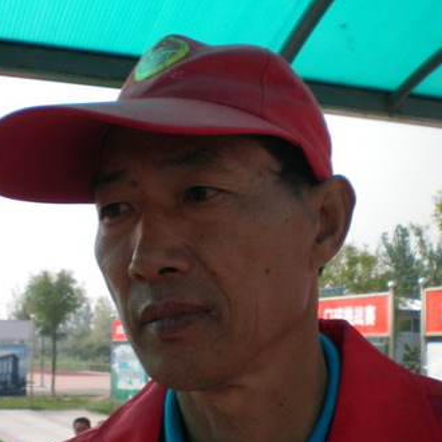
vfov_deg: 28.1
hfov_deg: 28.2
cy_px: 257
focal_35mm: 61
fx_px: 881
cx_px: 212
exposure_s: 1/400
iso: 64
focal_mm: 6.3
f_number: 4.6
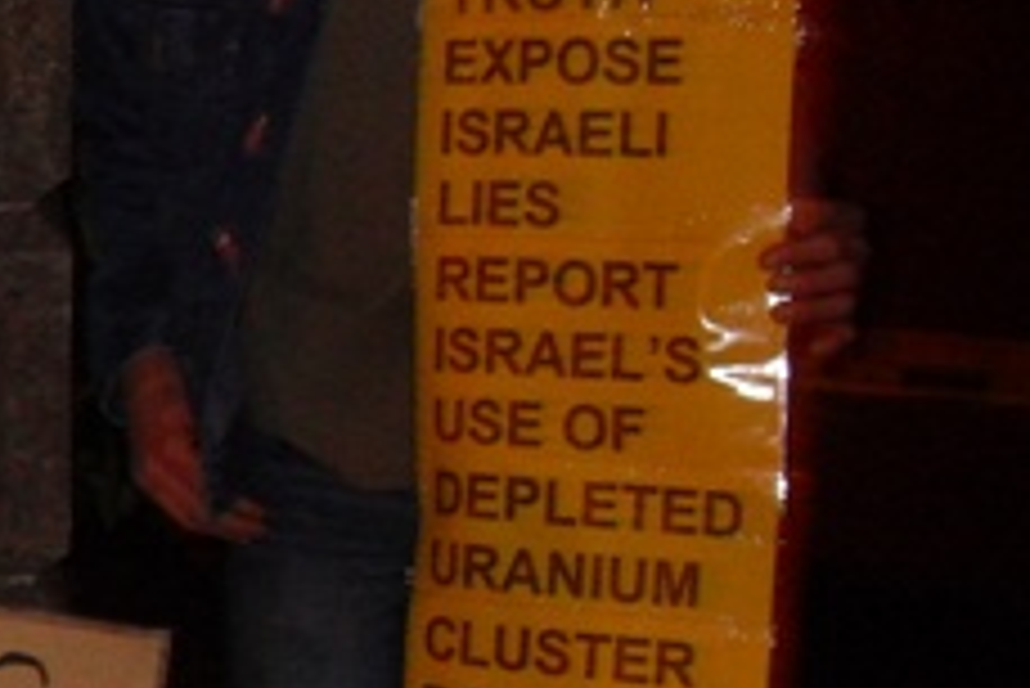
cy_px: 414
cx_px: -225
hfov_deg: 17.8
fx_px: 3120
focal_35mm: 109
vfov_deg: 12.6
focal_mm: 6.3
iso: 200
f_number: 2.8
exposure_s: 1/15
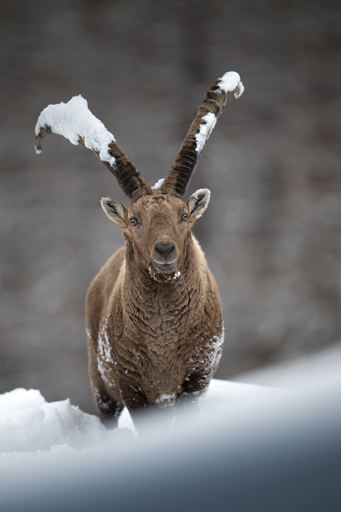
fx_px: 5683
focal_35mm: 400
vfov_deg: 5.2
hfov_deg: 3.4
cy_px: 256
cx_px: 170
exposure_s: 1/1600
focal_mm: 400
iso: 160
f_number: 2.8
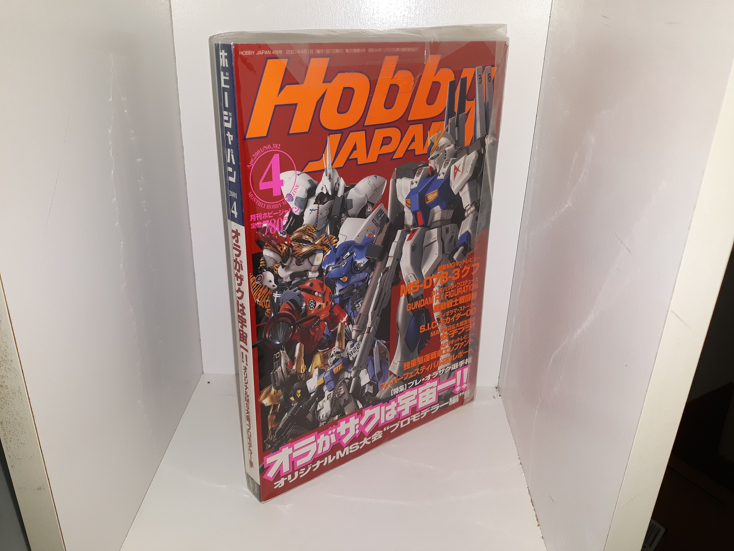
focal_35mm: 28
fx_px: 594
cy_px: 276
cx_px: 367
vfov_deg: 49.7
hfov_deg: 63.4
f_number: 1.7
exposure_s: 1/120
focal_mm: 3.7
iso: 50
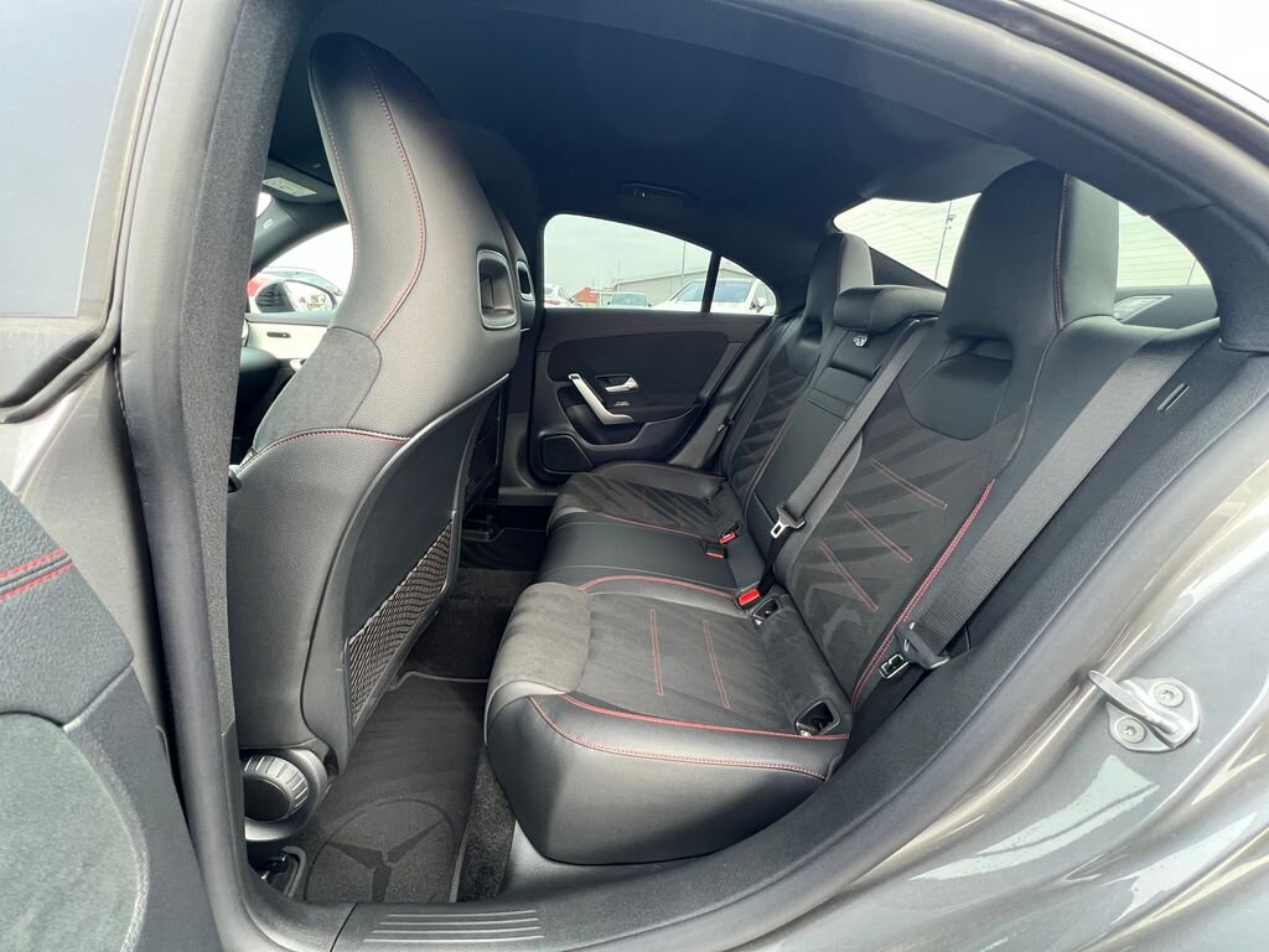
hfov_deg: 106.2
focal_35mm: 13
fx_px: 477
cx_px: 634
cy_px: 476
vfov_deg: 89.9
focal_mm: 1.57
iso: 320
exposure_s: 1/60
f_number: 1.8
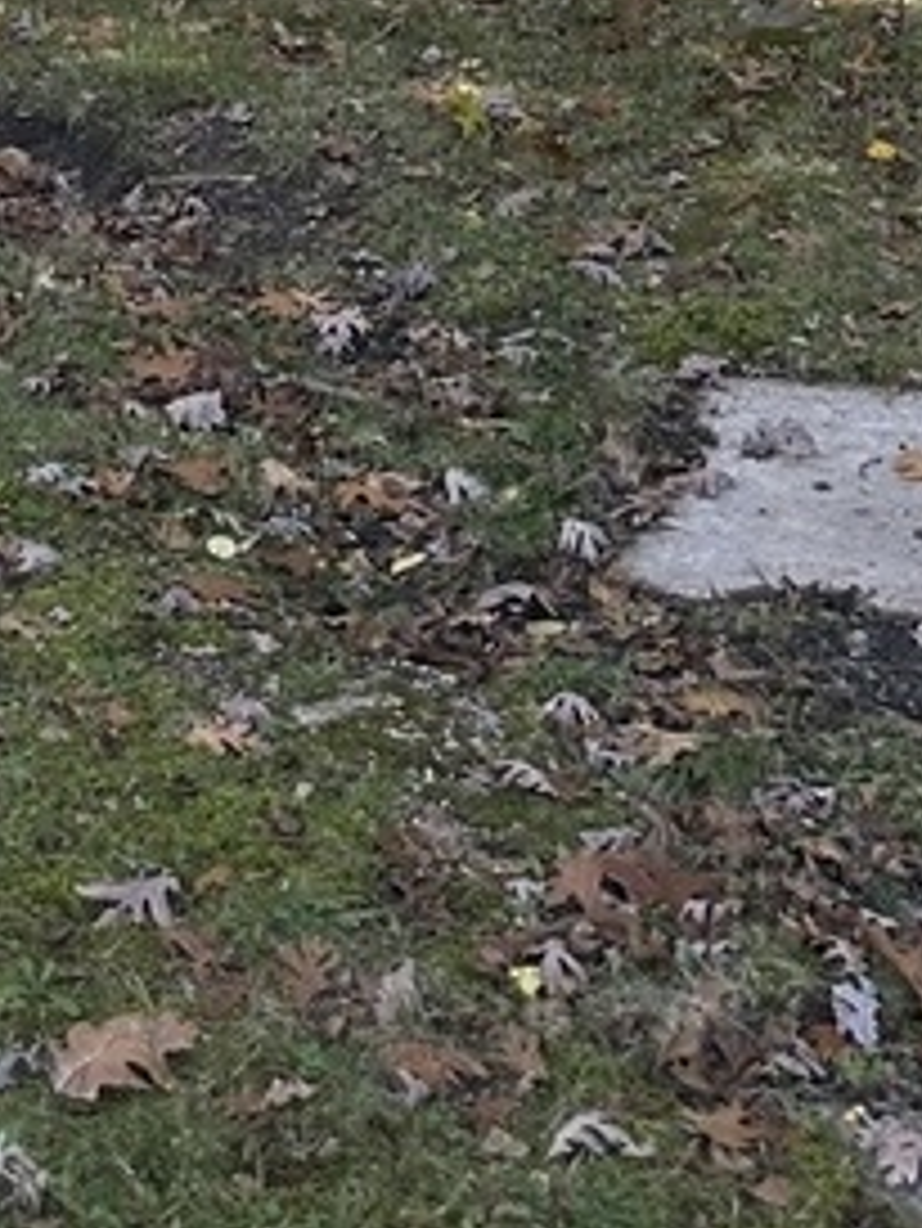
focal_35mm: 95
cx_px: -342
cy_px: -1156
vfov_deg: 16.3
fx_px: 3371
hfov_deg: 14.8
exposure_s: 1/366
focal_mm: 6.86
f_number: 1.78
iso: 80
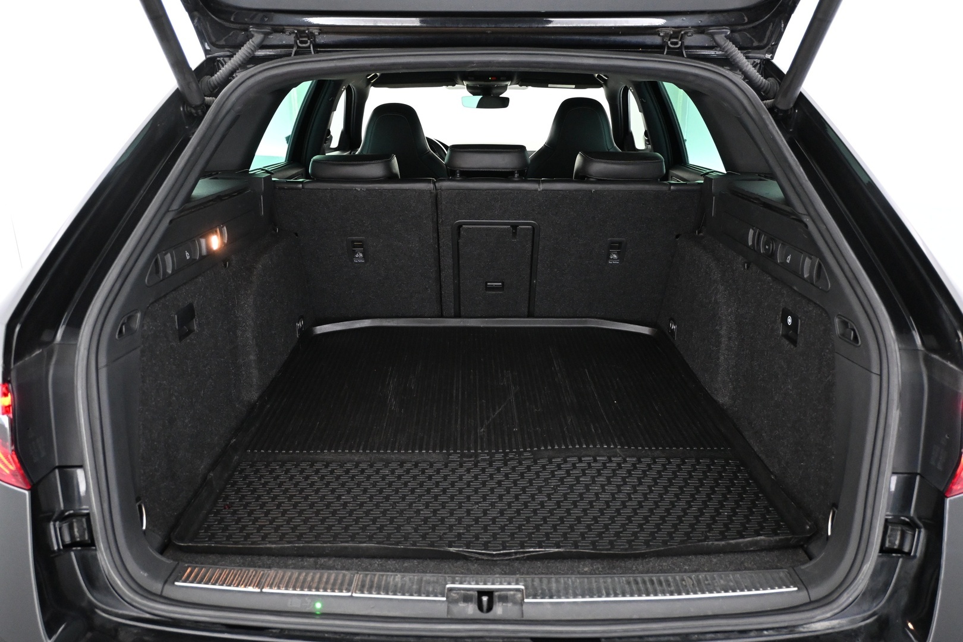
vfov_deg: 45.7
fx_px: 762
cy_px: 321
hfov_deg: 64.6
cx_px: 482
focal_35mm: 28
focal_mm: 19
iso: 2800
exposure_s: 1/30
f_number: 3.8
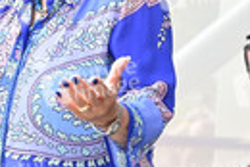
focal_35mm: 218
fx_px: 1516
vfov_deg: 6.3
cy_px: 36
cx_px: 39
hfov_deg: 9.4
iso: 100
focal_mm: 63
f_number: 5.6
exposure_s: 1/200
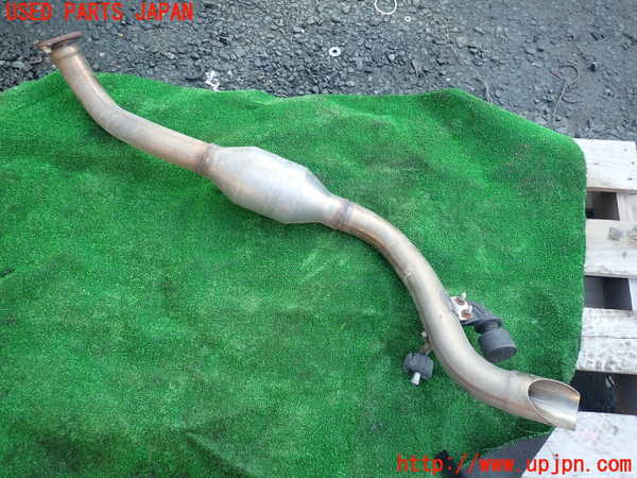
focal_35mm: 25
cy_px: 239
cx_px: 318
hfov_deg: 69.4
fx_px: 460
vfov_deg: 54.9
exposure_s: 1/100
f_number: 2
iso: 100
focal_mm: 4.5
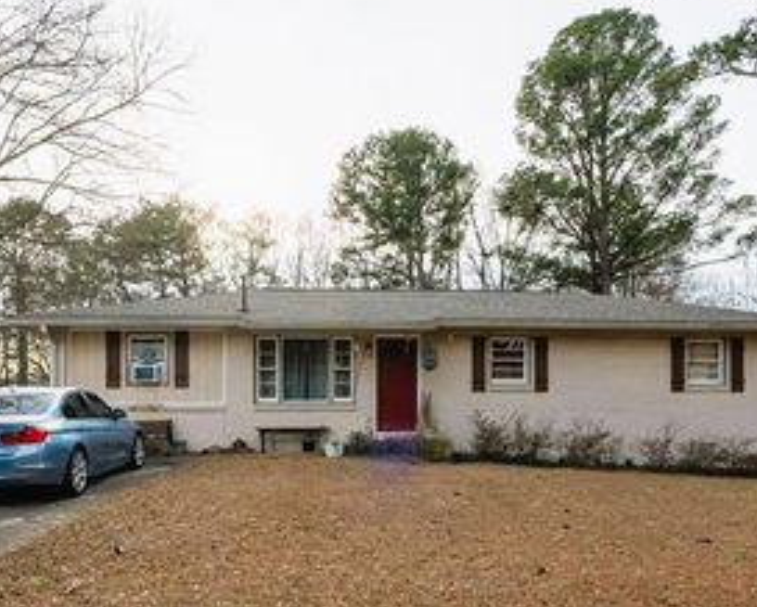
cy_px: 419
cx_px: 373
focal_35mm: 31
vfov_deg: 46.2
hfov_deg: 57.1
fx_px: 695
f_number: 9
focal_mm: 12
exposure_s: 1/1250
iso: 400
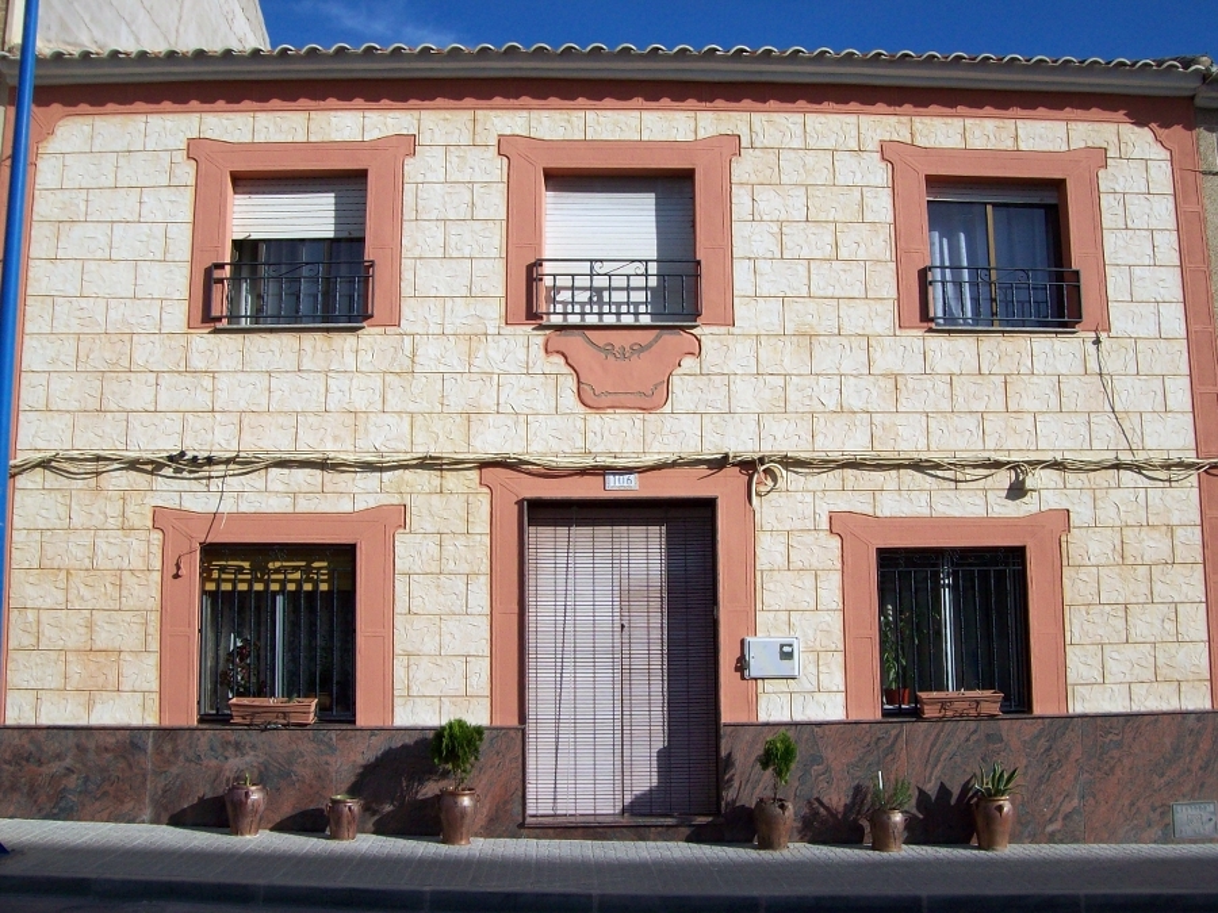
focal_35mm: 36
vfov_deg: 39.7
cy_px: 456
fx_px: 1267
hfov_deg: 51.4
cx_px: 609
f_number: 4.8
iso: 80
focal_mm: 6
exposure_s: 1/691
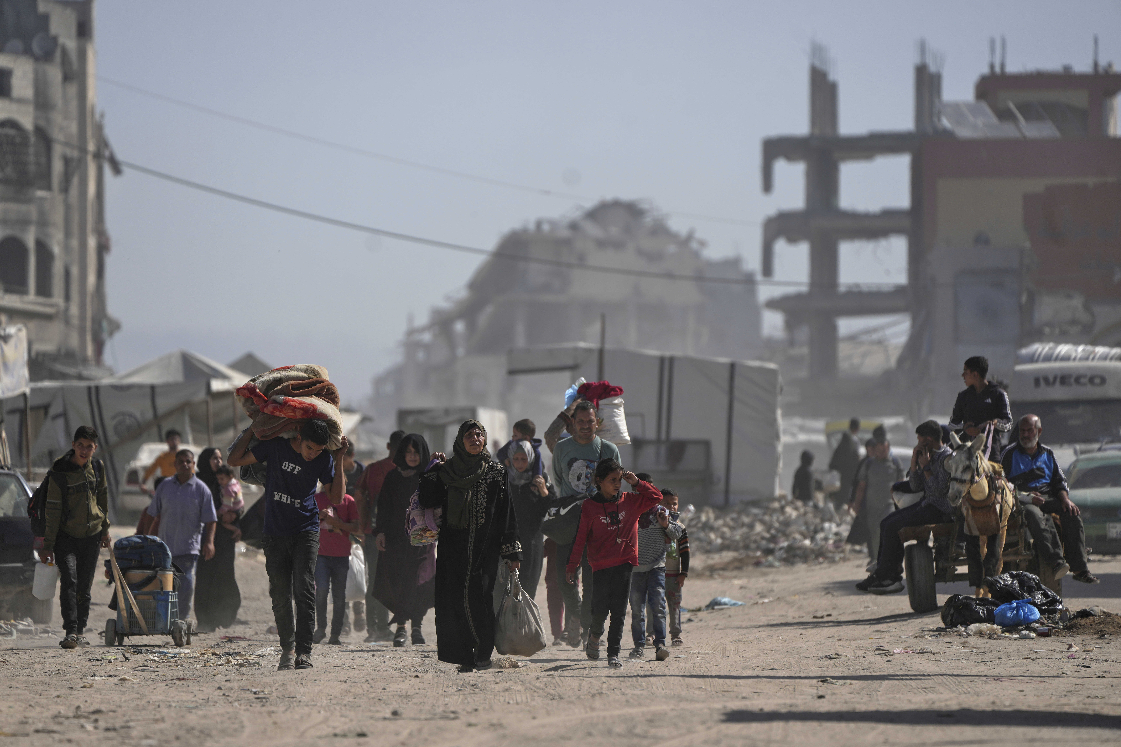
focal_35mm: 337
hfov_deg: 6.1
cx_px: 555
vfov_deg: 4.1
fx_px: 10493
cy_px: 374
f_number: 5.6
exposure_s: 1/1600
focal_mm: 333
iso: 100
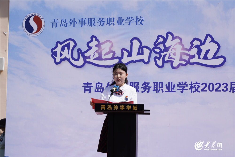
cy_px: 78
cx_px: 118
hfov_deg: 19.8
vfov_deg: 13.3
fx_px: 672
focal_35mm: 103
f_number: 10
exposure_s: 1/200
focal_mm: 103
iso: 100
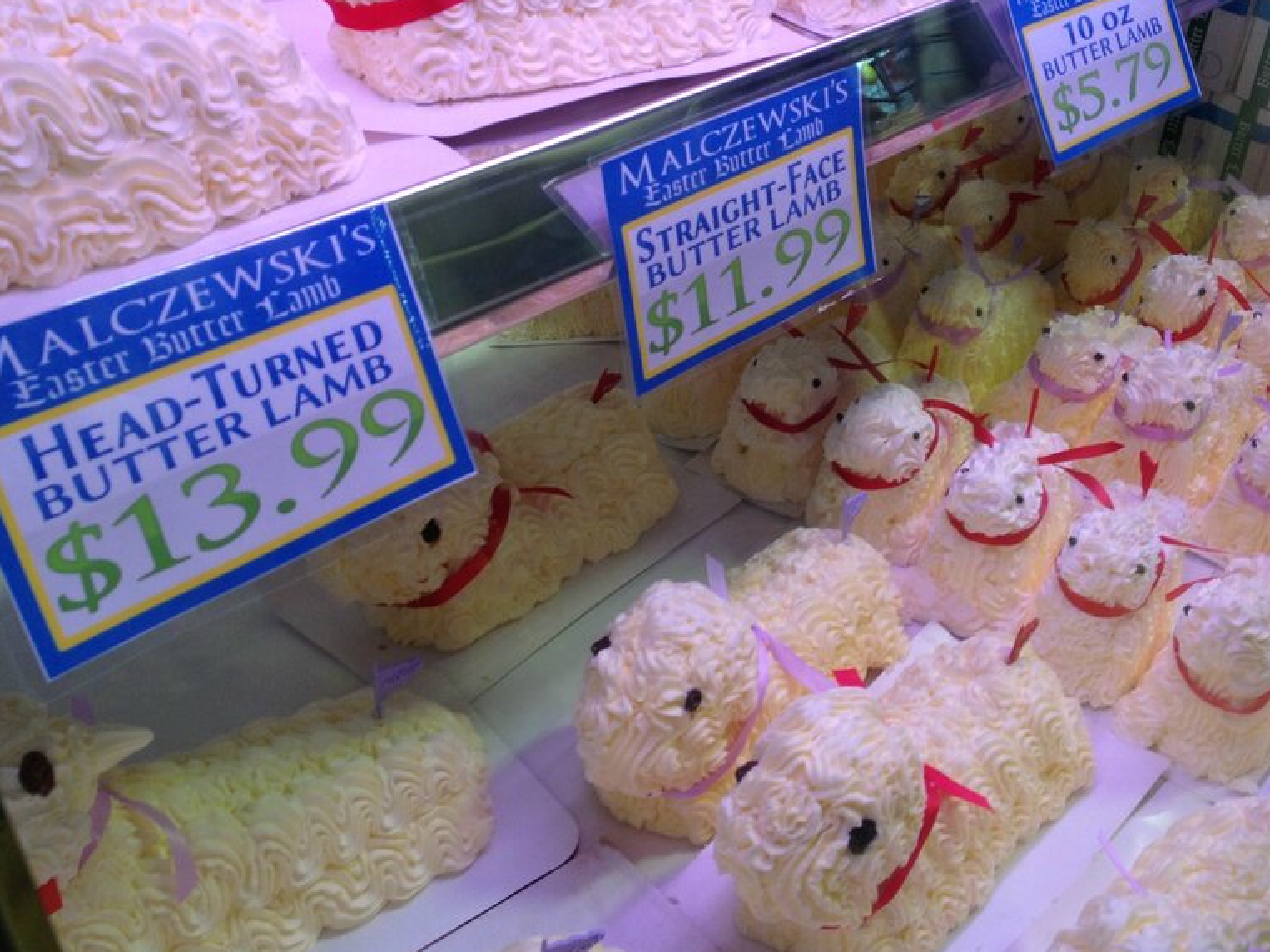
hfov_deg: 40.2
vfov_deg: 30.7
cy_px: 355
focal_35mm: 47
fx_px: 1724
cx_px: 769
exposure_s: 1/30
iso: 80
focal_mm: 4.28
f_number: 2.4
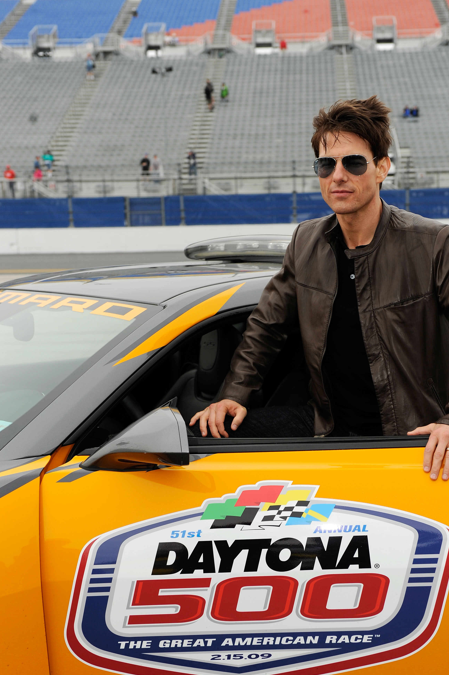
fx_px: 1105
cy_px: 410
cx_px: 275
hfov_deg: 22.9
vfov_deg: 33.8
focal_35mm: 59
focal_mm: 48
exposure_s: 1/200
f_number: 5
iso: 200
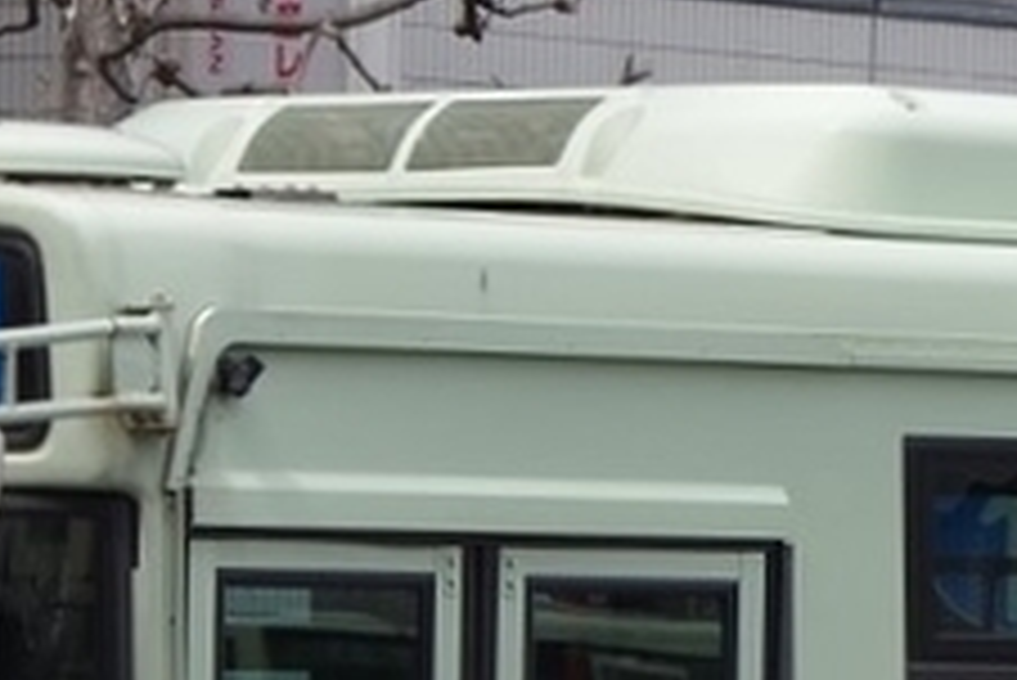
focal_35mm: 382
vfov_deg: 3.6
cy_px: 860
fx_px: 10798
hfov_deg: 5.4
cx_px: 1350
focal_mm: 48
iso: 200
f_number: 9
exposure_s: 1/250
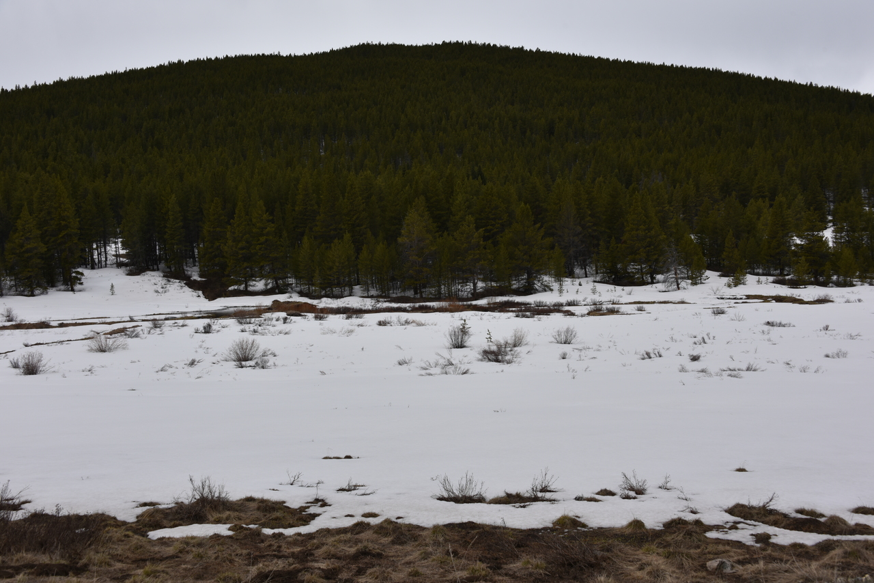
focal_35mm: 42
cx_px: 437
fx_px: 1020
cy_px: 292
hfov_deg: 46.4
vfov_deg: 31.9
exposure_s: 1/500
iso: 100
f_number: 11
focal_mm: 42
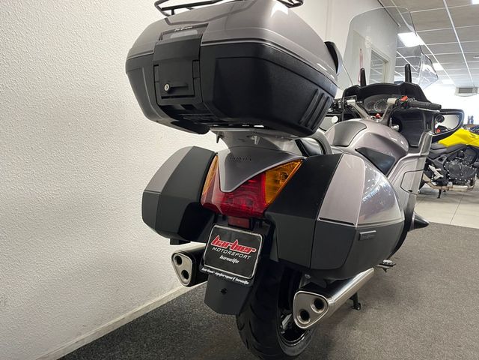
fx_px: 360
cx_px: 240
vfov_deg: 53.1
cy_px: 180
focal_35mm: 26
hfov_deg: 67.3
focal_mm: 5.1
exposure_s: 1/50
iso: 320
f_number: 1.6
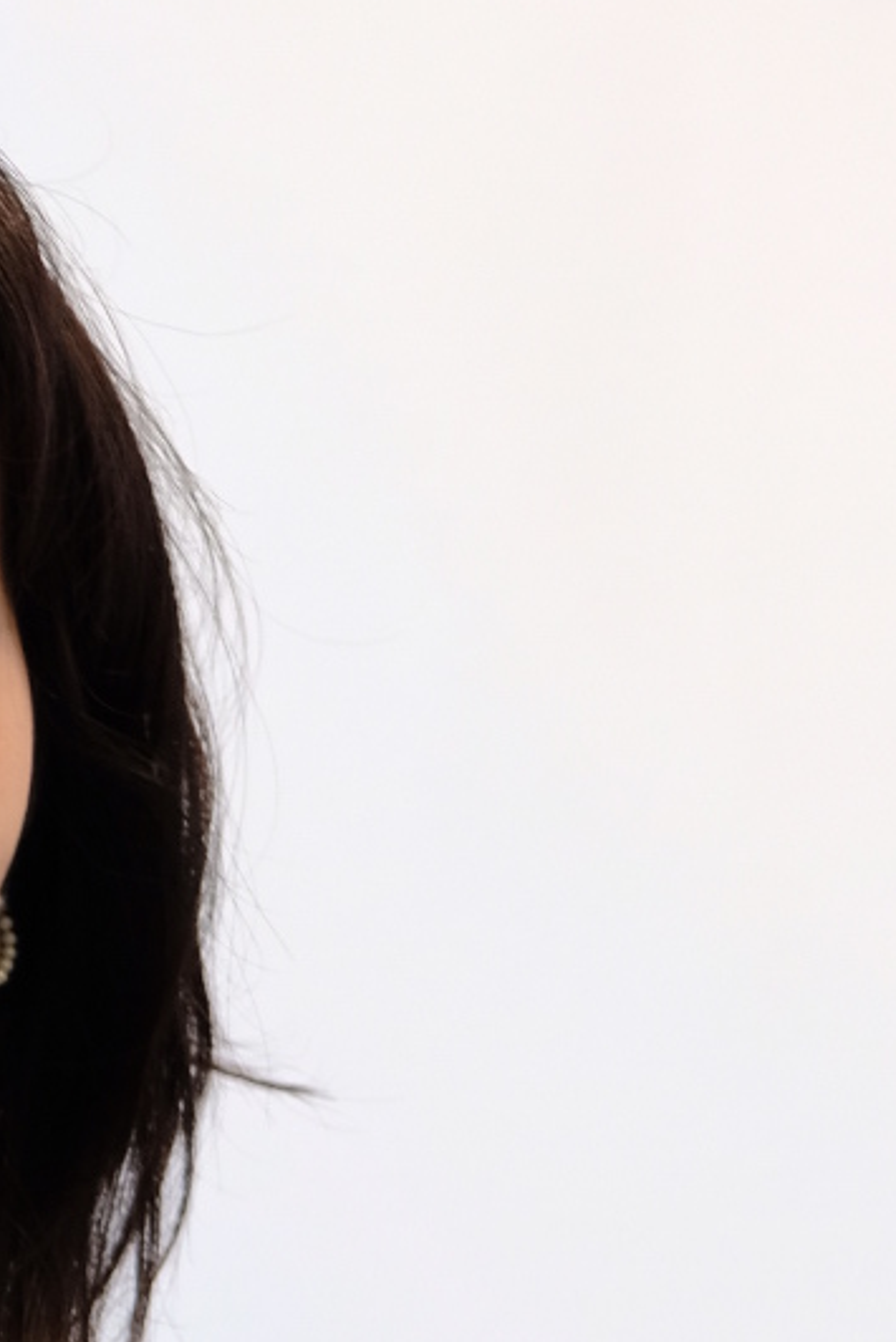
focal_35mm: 187
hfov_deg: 7.2
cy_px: 1675
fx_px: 6976
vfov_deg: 10.8
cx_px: -434
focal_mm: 37.4
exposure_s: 1/10
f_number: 3.6
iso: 200
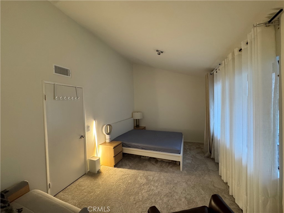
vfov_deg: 85.7
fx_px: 115
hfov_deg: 102.1
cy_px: 106
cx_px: 142
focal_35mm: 14
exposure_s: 1/60
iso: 400
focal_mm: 2.22
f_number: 2.2
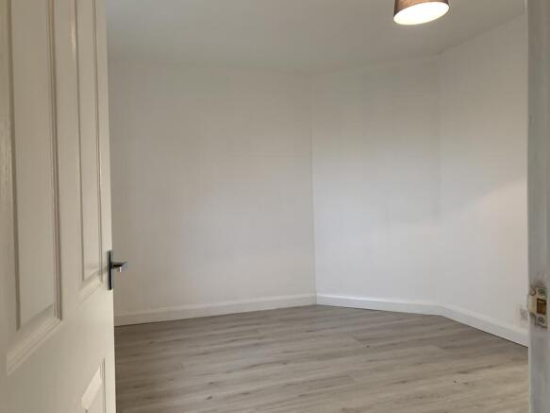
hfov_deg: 67.3
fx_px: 413
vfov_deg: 53.0
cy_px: 206
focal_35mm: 26
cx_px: 275
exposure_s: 1/50
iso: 100
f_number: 1.8
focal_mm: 4.25
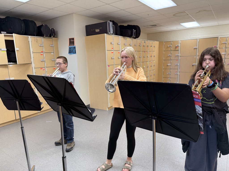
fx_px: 159
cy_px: 86
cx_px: 114
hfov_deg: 71.6
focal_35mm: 24
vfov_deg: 56.8
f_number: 1.78
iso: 160
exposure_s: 1/120
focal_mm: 6.76
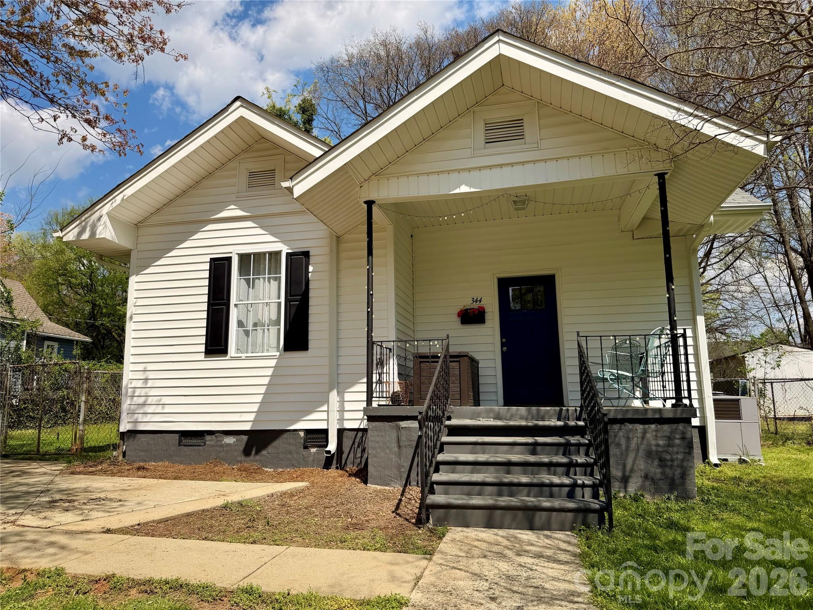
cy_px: 305
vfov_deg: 56.8
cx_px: 406
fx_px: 564
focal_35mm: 24
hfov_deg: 71.6
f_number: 1.78
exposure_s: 1/5714
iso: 80
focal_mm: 6.76
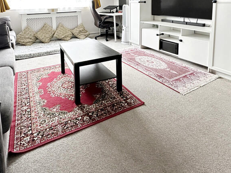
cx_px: 111
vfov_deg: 49.6
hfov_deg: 69.4
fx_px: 167
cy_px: 21
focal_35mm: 25
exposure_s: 1/60
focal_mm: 2.22
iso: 320
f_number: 2.2
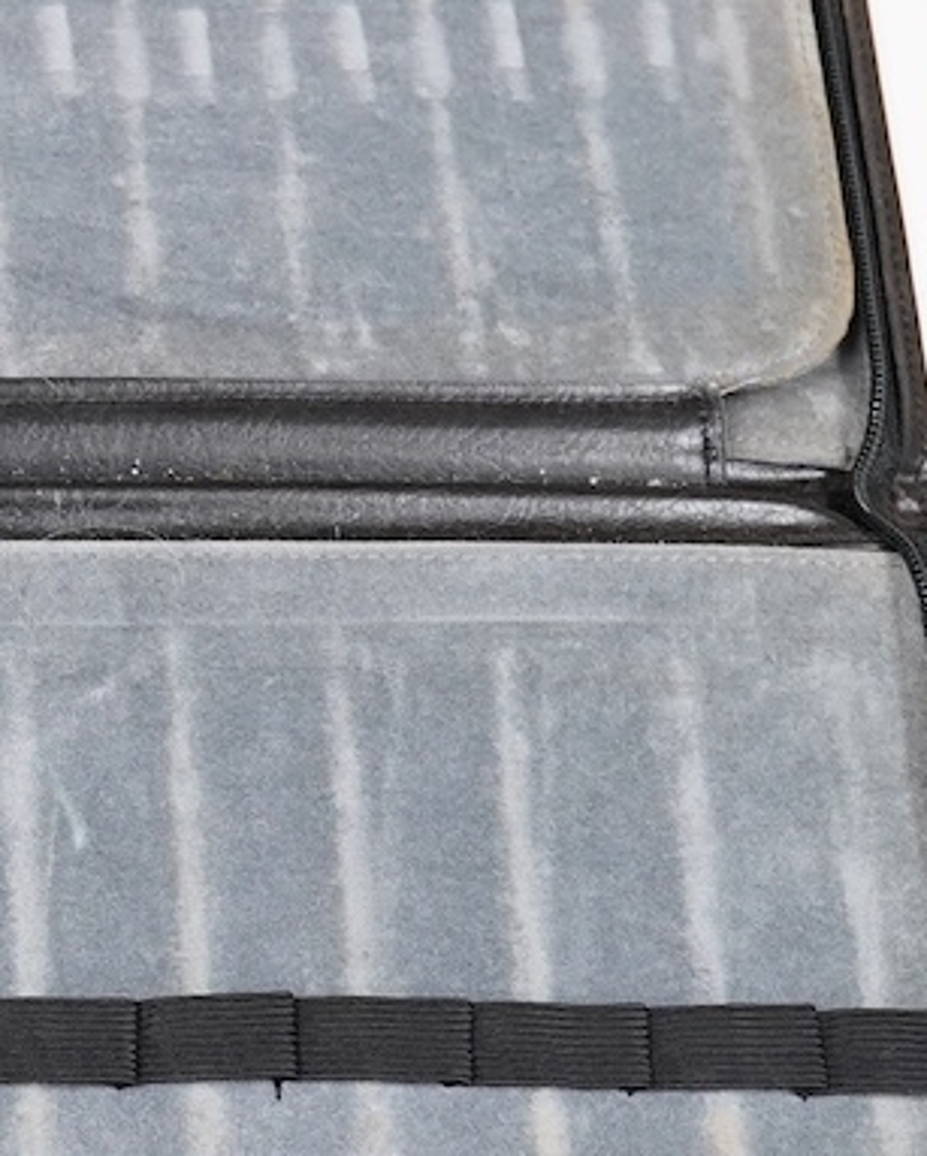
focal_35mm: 124
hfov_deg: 11.9
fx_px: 4247
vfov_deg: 15.5
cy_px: 664
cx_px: -467
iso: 2500
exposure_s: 1/100
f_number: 8
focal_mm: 30
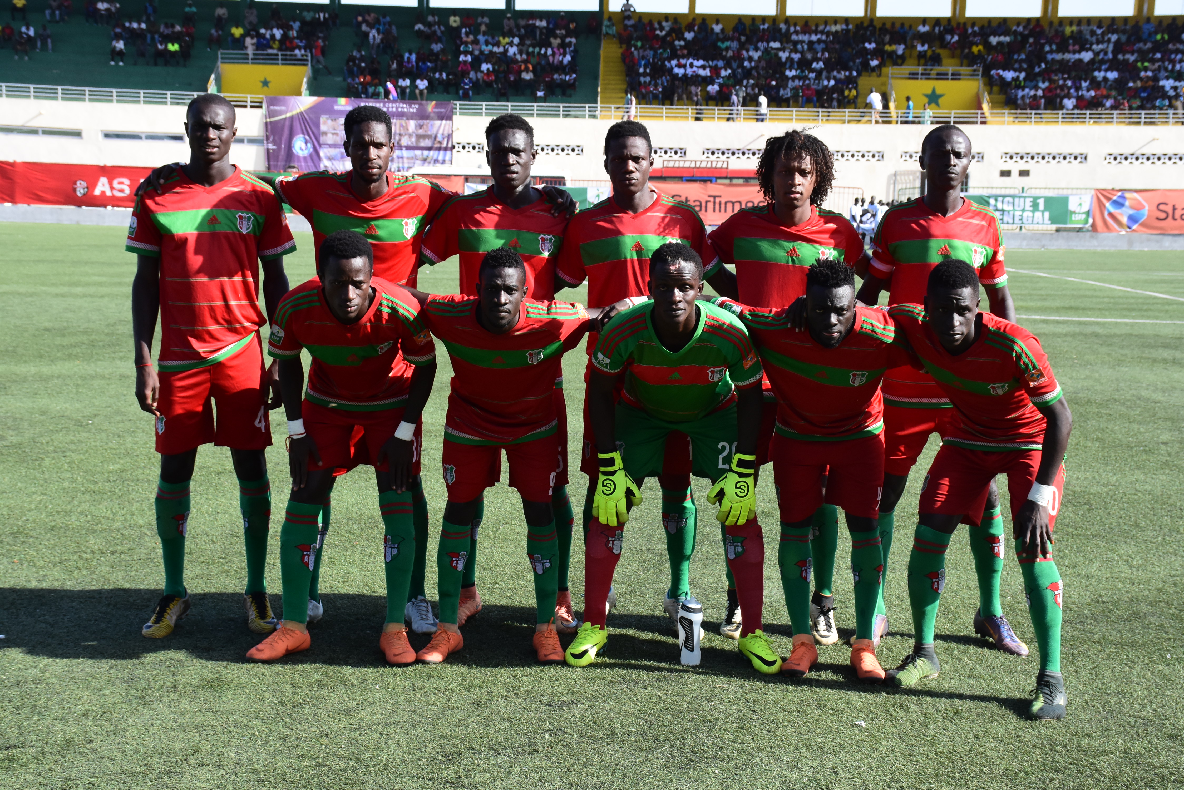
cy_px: 395
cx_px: 592
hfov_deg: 33.4
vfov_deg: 22.6
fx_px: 1974
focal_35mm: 60
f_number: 9
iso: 800
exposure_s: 1/800
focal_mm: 40
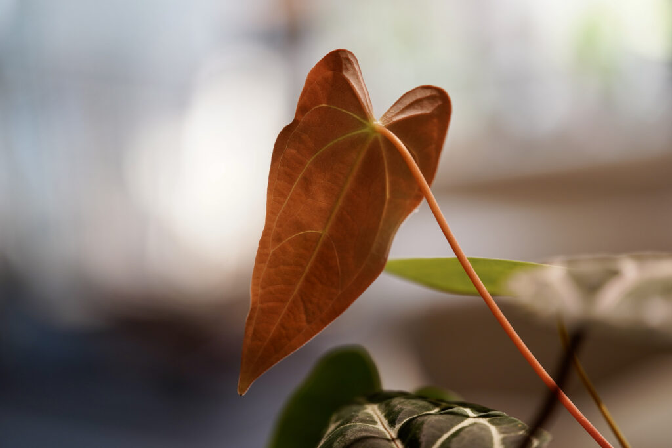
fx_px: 2053
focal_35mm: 110
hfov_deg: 18.6
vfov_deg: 12.5
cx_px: 336
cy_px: 224
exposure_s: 1/100
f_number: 2.8
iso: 400
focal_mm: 110
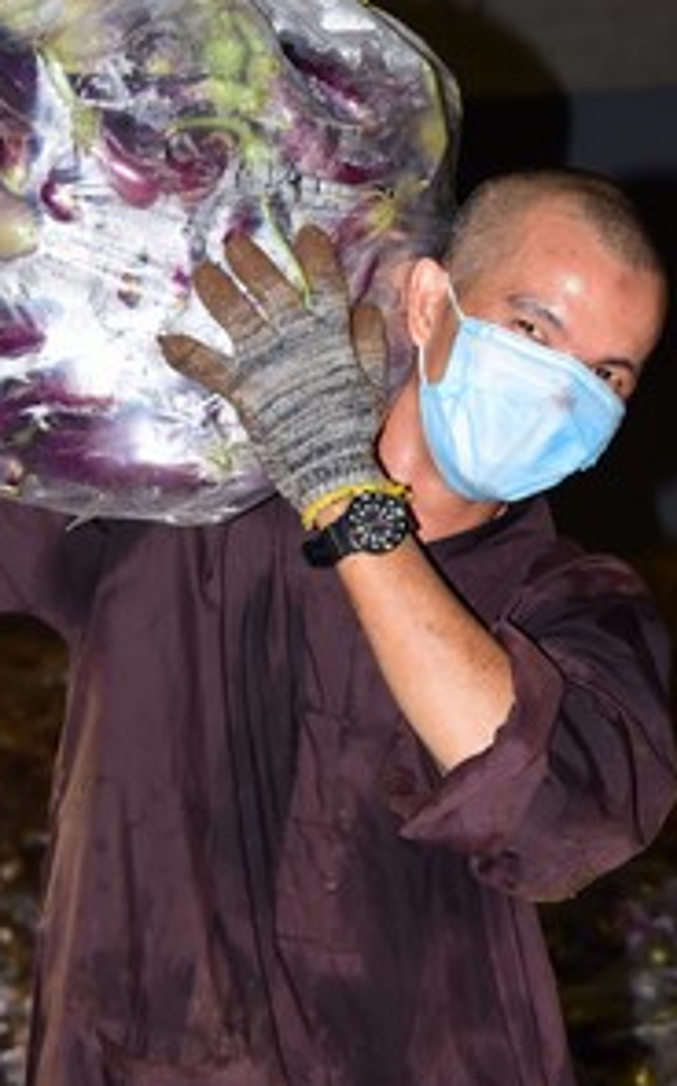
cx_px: 511
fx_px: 4316
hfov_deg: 9.0
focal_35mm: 146
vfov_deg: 14.3
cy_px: 563
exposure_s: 1/160
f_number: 5.6
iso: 1250
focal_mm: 65
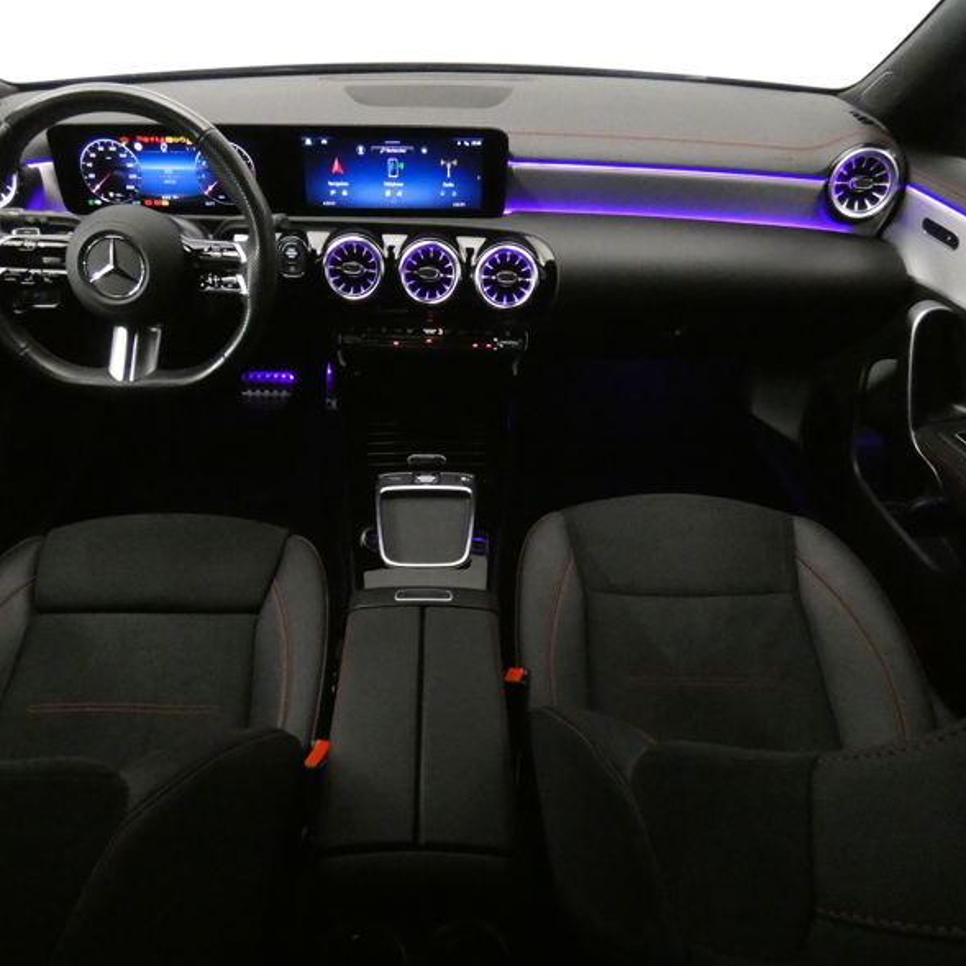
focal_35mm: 24
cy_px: 489
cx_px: 446
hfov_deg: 64.9
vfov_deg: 65.0
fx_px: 758
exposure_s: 1/25
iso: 1600
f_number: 2.8
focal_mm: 3.6
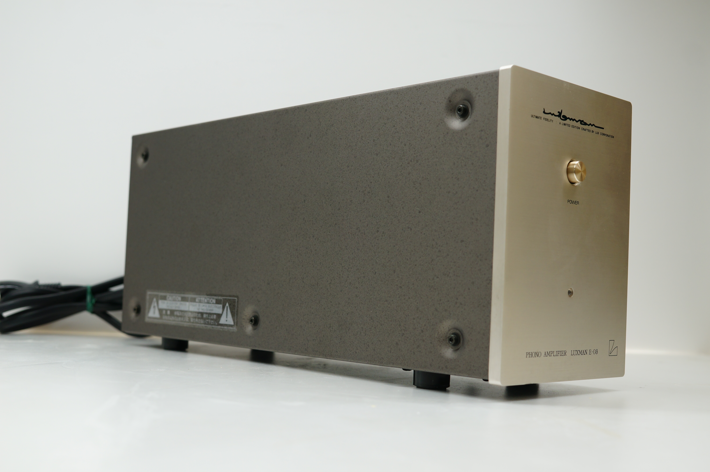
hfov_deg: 43.6
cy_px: 236
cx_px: 355
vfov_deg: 29.8
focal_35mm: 45
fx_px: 887
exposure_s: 1/100
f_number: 4.5
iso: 200
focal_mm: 30
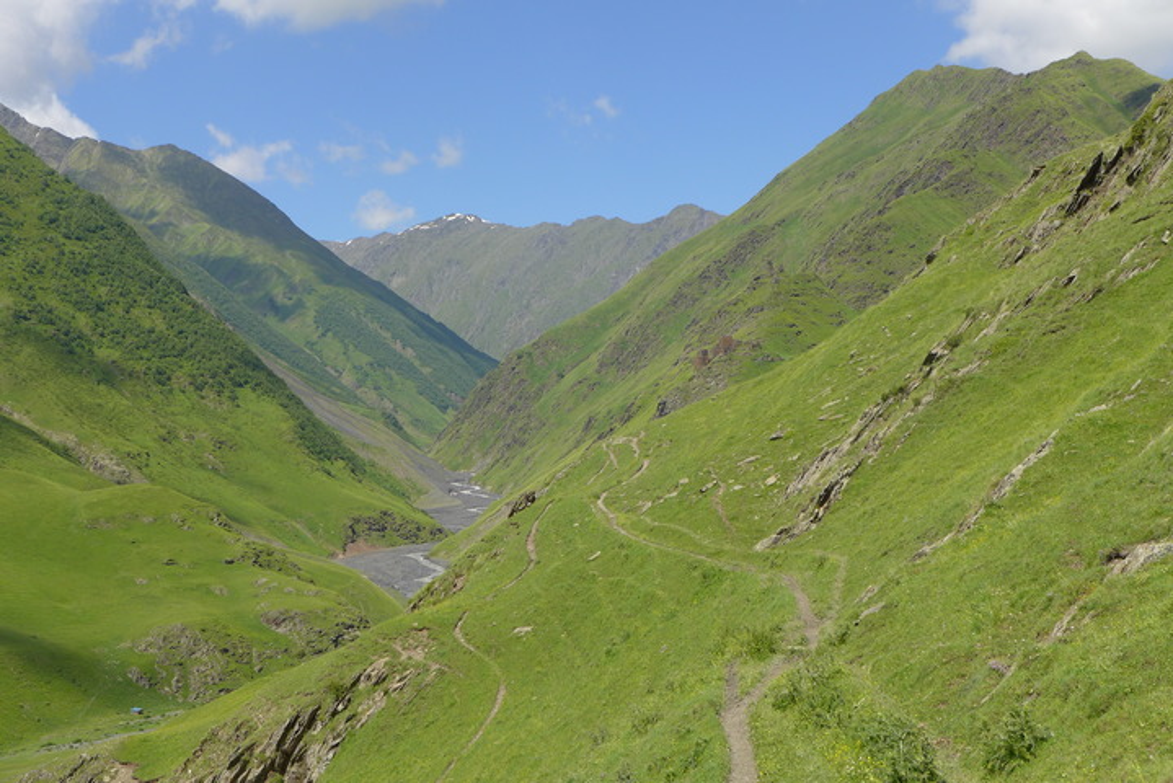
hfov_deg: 39.6
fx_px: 1630
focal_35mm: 50
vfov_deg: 27.0
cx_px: 586
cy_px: 392
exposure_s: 1/2000
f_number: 2.8
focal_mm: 9.8
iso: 80
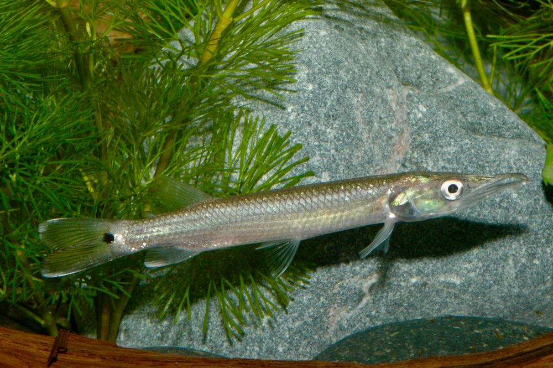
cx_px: 276
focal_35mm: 158
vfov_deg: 8.7
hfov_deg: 13.1
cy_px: 184
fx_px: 2417
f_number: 32
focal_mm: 105
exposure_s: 1/400
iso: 800
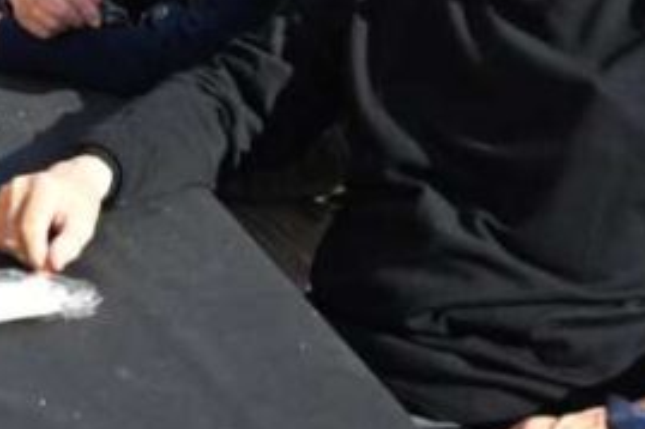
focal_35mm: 101
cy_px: 32
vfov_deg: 13.4
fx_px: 1807
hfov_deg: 18.9
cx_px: -165
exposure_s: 1/1250
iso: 500
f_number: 5.6
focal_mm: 26.5
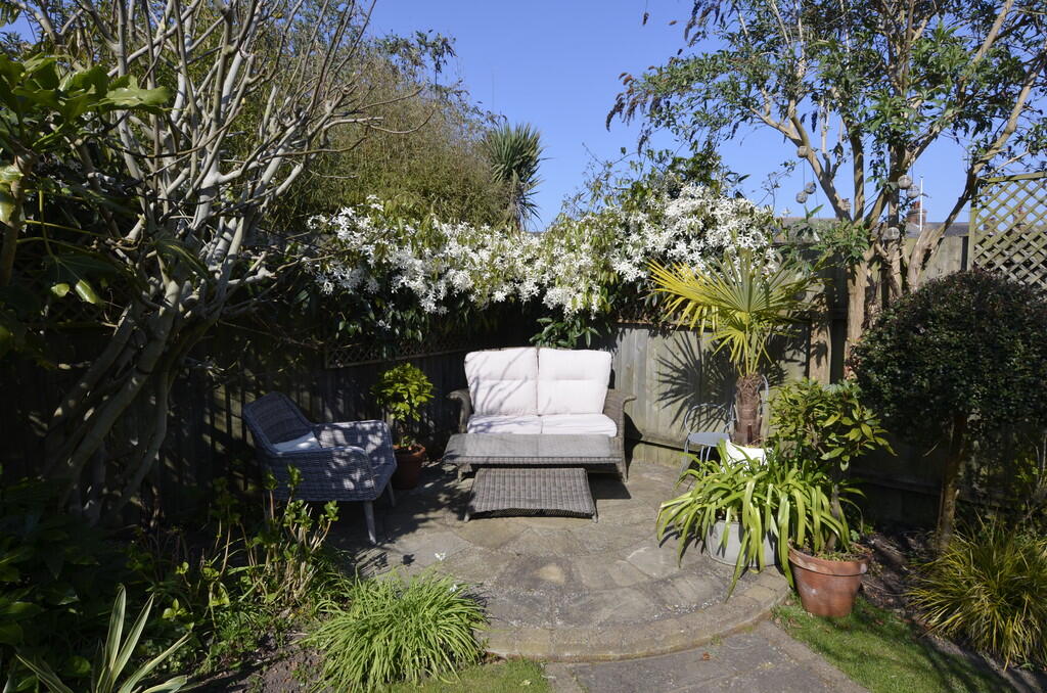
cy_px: 346
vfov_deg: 59.3
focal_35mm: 21
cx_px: 524
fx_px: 609
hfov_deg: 81.3
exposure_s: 1/250
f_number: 8
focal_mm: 14
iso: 110
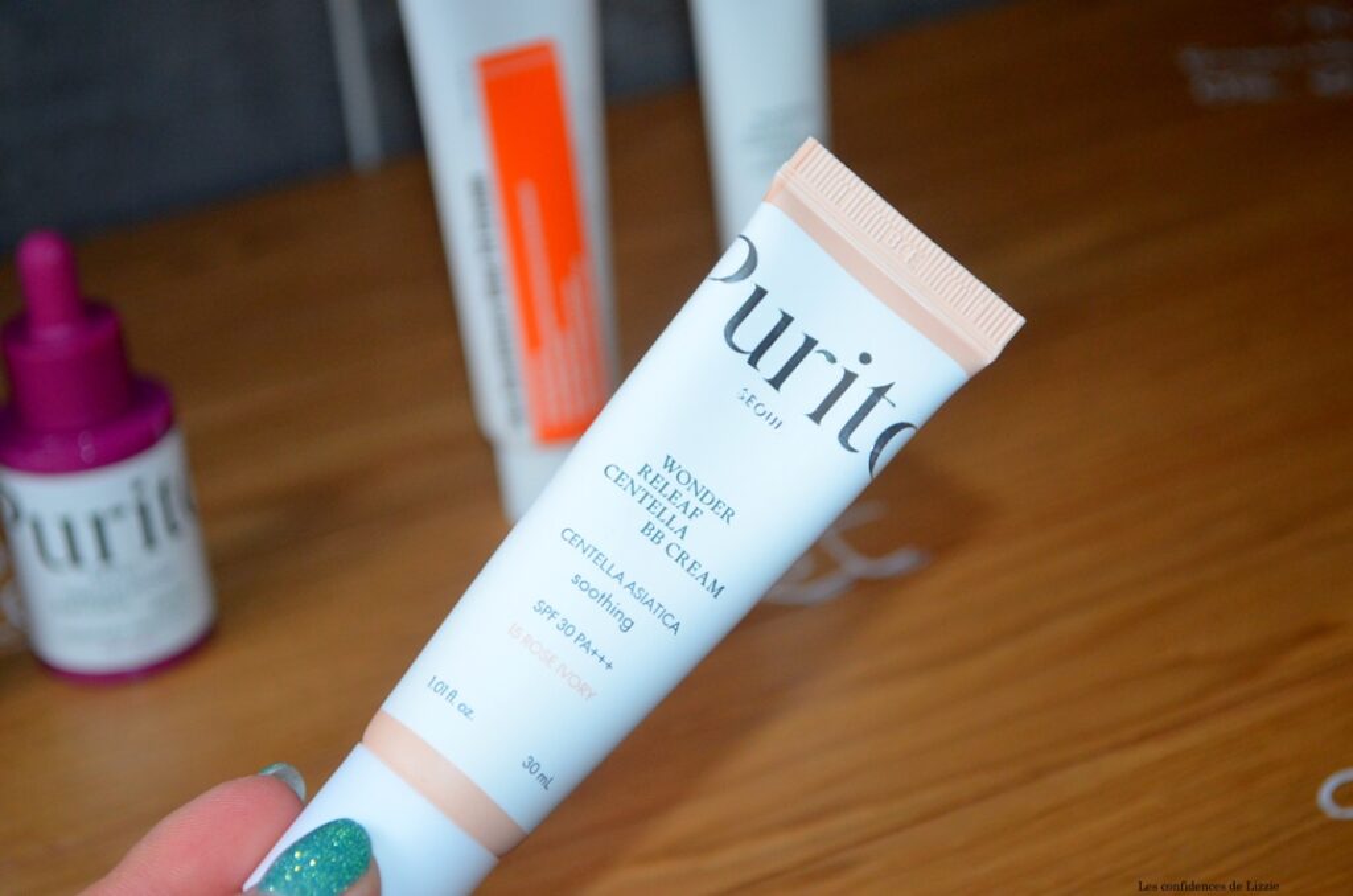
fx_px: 2700
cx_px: 676
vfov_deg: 18.8
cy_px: 448
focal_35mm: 72
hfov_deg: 28.1
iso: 1100
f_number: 5.3
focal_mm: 48
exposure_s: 1/60
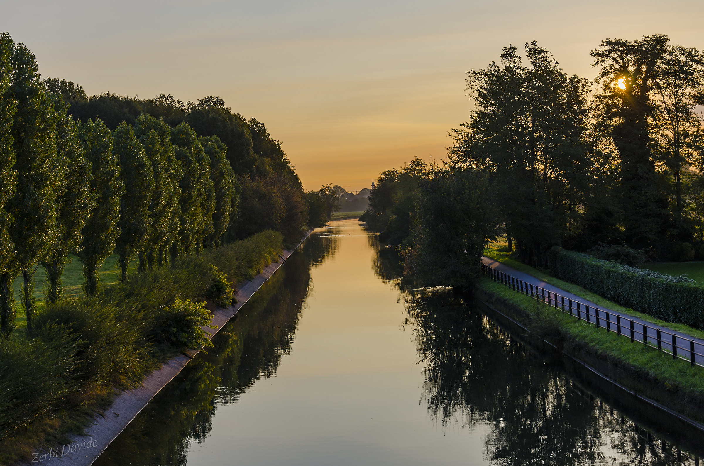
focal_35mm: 72
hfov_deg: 28.1
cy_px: 233
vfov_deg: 18.8
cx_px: 352
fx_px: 1405
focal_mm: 48
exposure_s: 1/250
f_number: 8
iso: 100
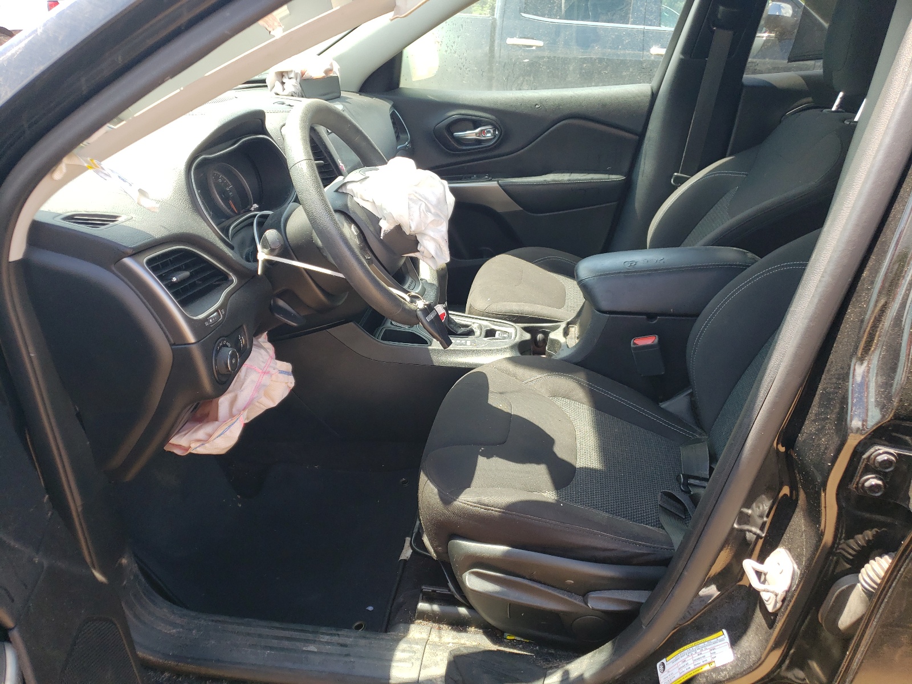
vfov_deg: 53.1
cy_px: 342
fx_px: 685
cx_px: 456
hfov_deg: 67.3
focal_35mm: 26
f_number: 1.5
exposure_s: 1/312
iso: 50
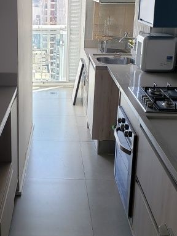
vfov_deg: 36.6
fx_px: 355
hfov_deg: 27.6
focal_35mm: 52
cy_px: 87
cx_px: 39
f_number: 2.4
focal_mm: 4.3
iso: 50
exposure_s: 1/60
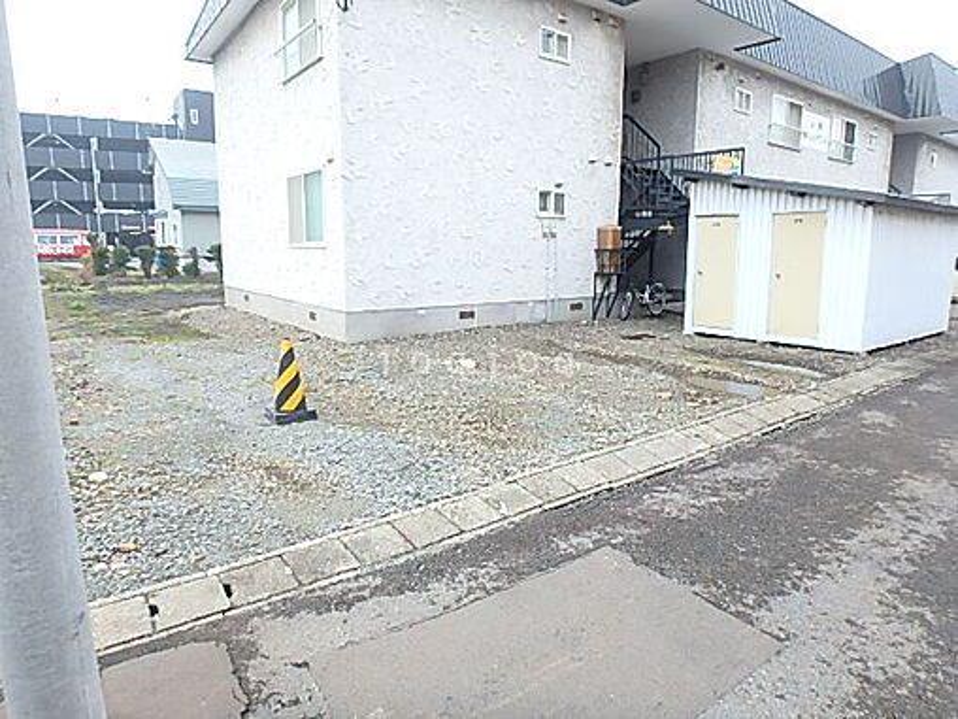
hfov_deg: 79.0
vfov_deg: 63.4
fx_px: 581
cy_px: 360
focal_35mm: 21
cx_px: 479
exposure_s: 1/160
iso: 125
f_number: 3.5
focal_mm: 3.7
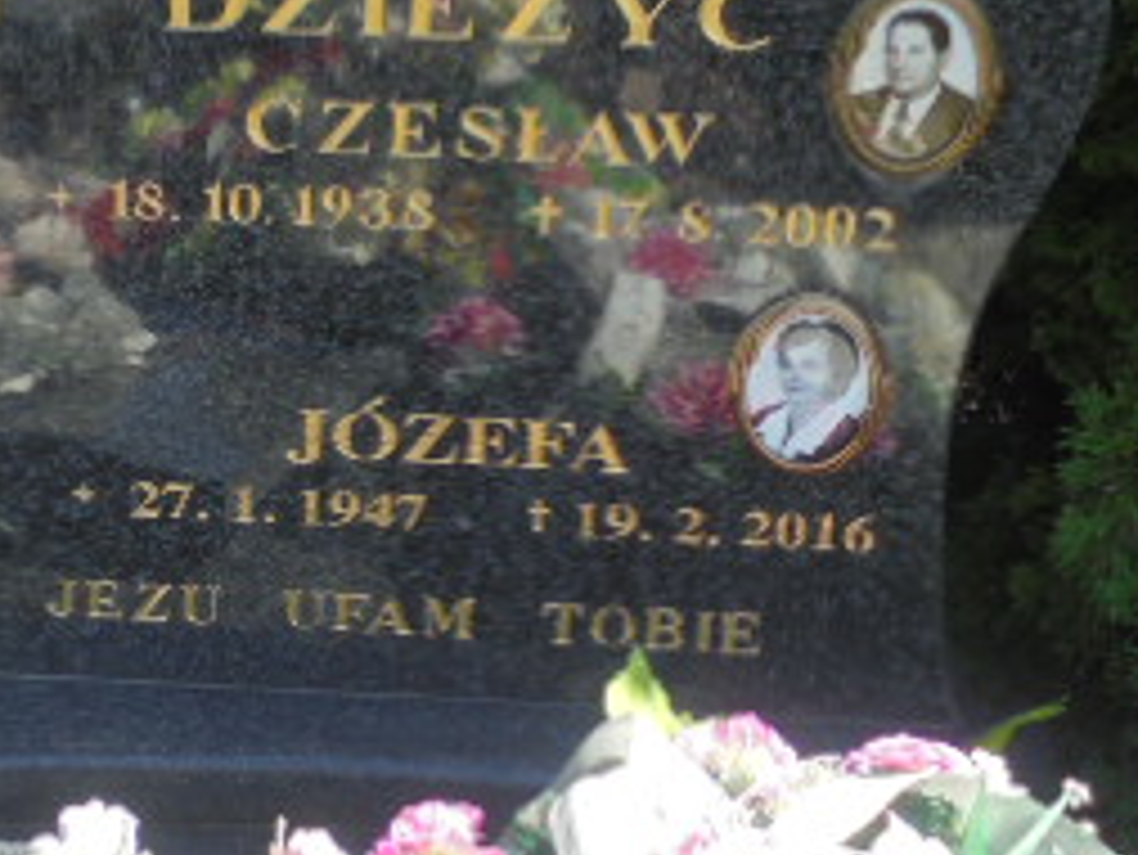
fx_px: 2829
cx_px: 198
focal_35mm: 86
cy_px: 459
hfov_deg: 22.4
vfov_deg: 17.2
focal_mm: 6.1
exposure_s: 1/250
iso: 100
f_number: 4
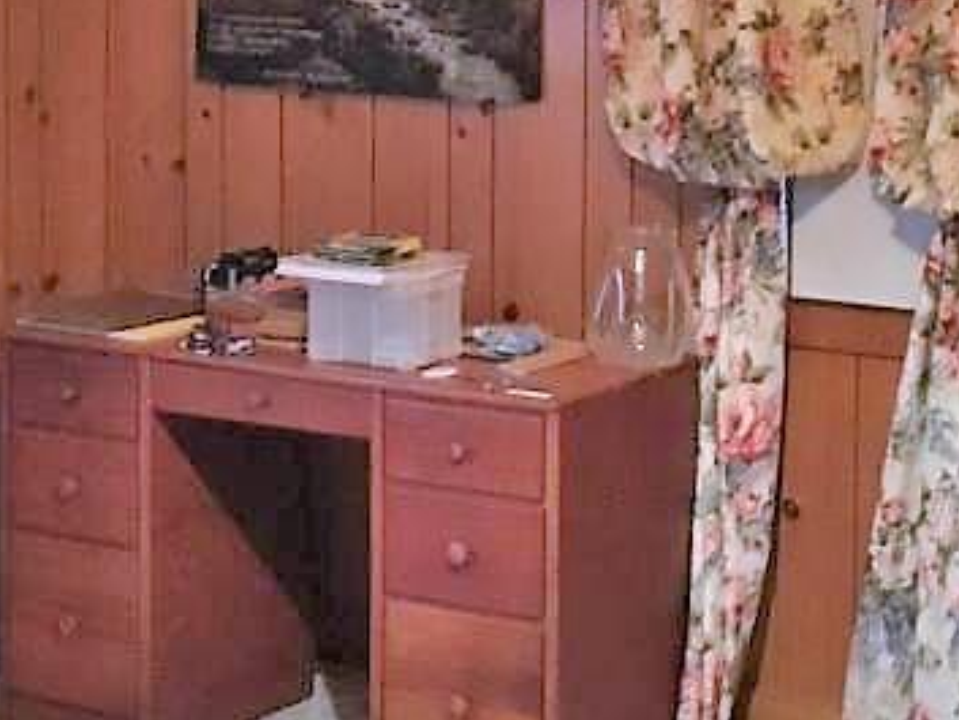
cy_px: 117
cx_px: 408
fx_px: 2494
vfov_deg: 16.3
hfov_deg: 21.7
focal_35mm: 90
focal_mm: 3.3
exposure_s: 1/15
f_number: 2.4
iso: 500
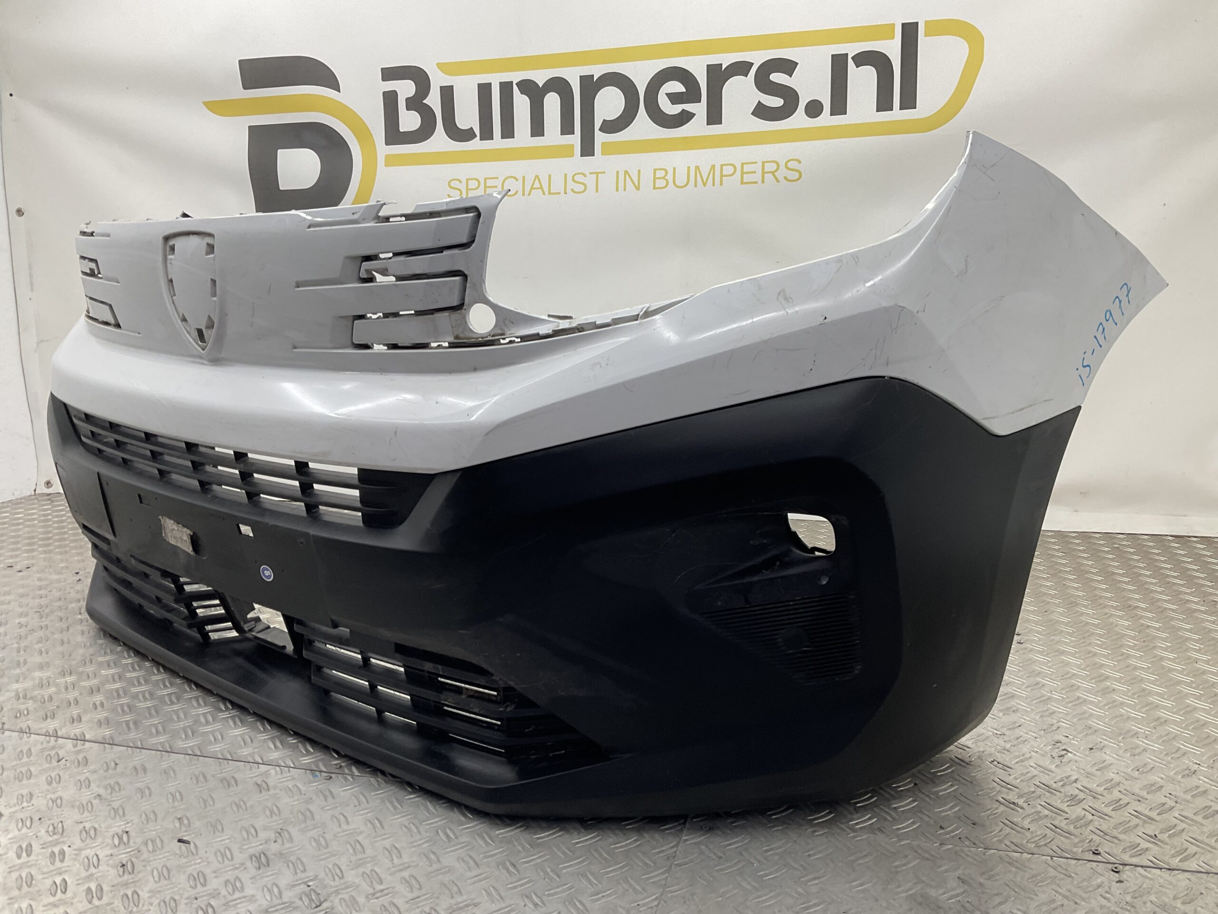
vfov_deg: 48.2
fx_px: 1020
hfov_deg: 61.7
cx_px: 609
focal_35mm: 29
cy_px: 457
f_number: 1.8
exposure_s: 1/100
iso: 25
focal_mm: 3
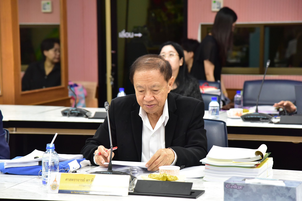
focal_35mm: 120
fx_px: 1007
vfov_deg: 11.4
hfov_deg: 17.1
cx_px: 151
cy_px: 100
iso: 2500
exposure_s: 1/125
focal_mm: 120
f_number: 5.6
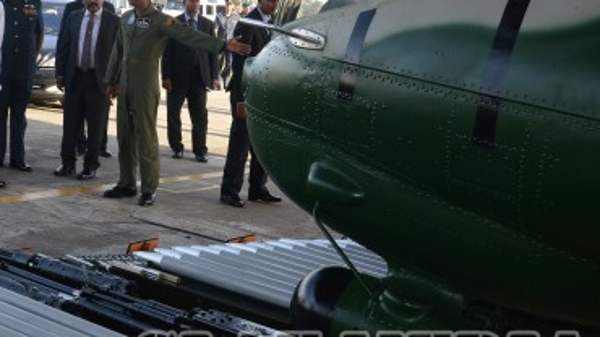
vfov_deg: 19.7
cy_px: 136
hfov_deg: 33.9
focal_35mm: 61
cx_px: 177
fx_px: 970
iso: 200
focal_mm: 24
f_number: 7.1
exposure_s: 1/125
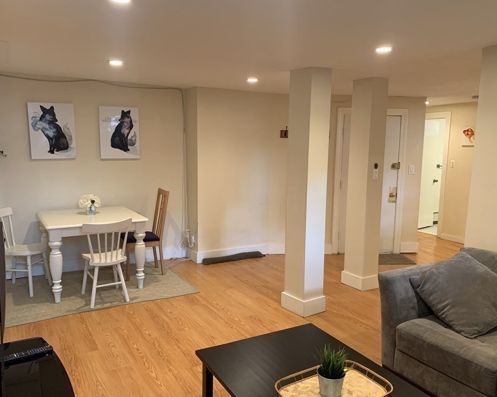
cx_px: 253
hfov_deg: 62.2
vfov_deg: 51.5
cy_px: 204
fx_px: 412
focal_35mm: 28
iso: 160
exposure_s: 1/60
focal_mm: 4.25
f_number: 1.8
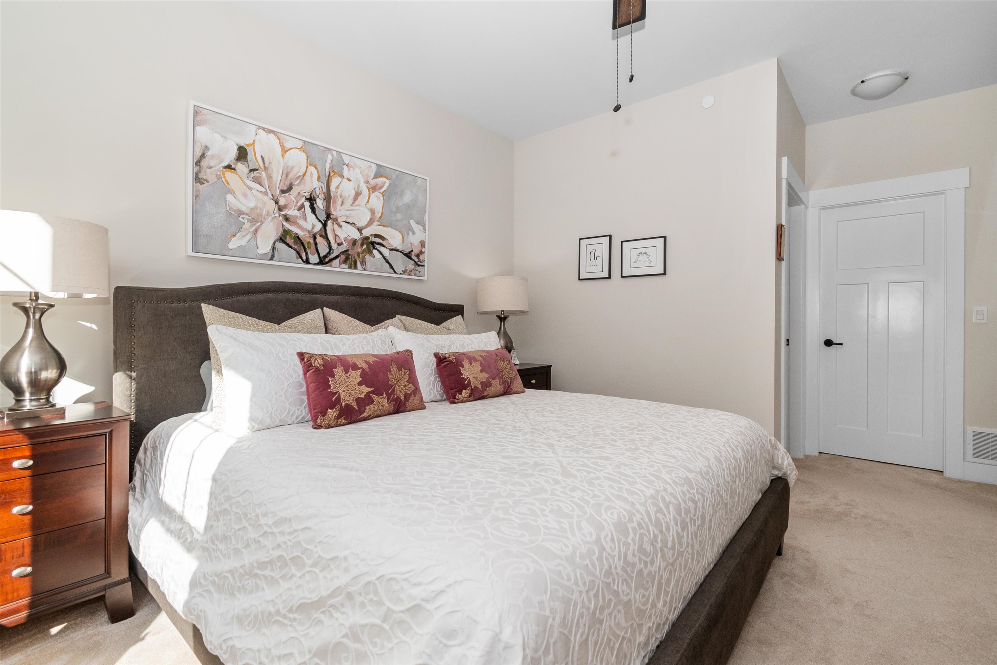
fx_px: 415
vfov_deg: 77.3
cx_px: 498
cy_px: 332
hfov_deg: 100.4
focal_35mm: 15
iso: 250
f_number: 9
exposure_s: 1/125
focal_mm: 10
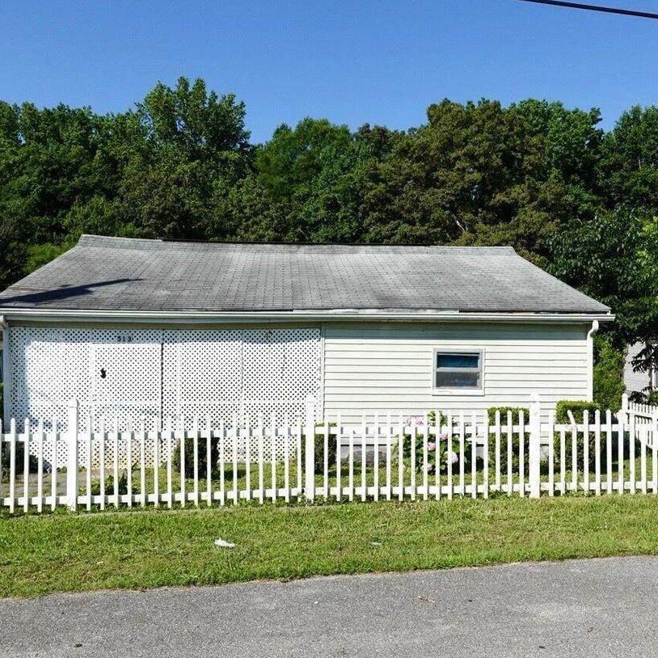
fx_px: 688
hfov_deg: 51.1
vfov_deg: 51.1
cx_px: 346
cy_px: 331
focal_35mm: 32
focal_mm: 7.6
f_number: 4
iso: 125
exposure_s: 1/1600
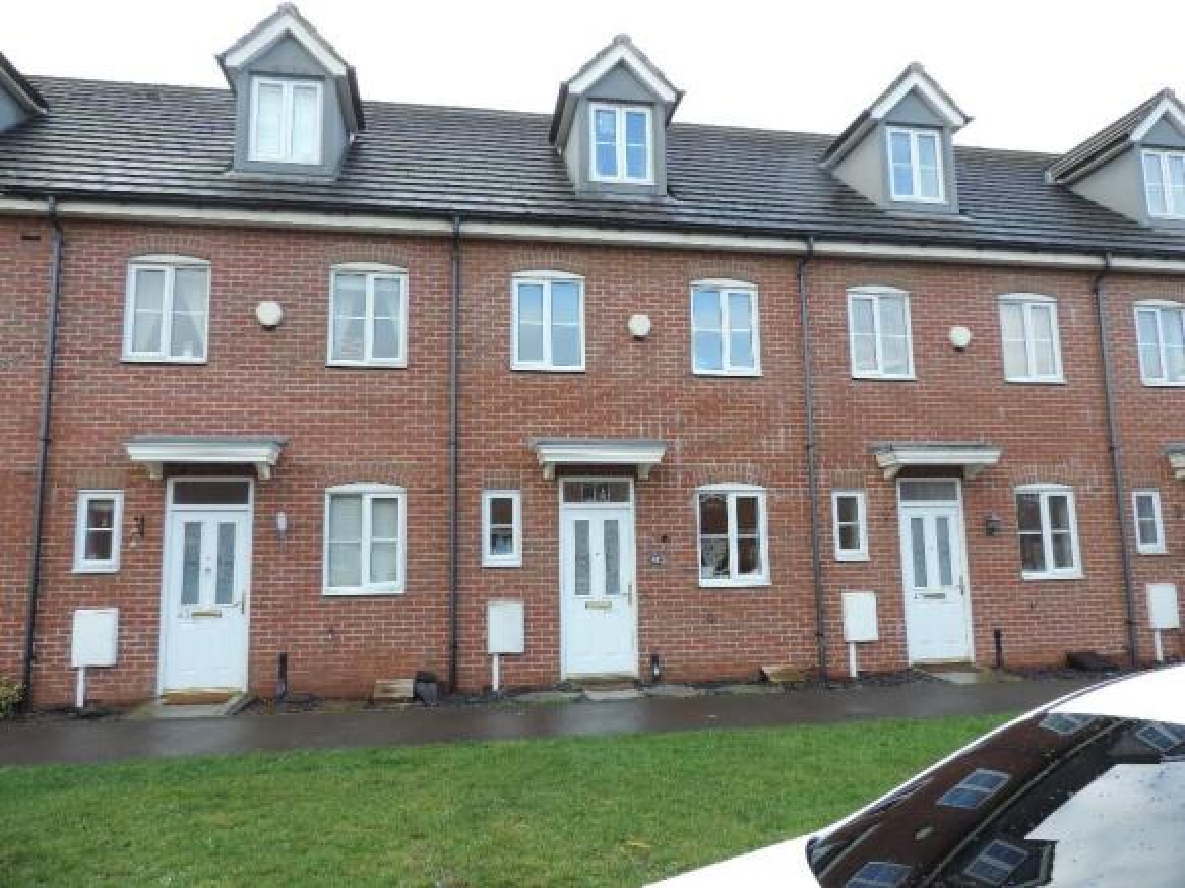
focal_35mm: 24
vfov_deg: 56.8
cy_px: 444
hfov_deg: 71.6
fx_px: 821
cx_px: 592
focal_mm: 4.3
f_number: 3
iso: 80
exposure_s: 1/125
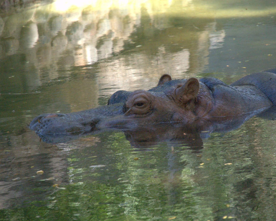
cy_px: 110
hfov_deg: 5.7
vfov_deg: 4.6
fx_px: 2761
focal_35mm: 338
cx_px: 153
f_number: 6.3
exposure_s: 1/320
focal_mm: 200
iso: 1600
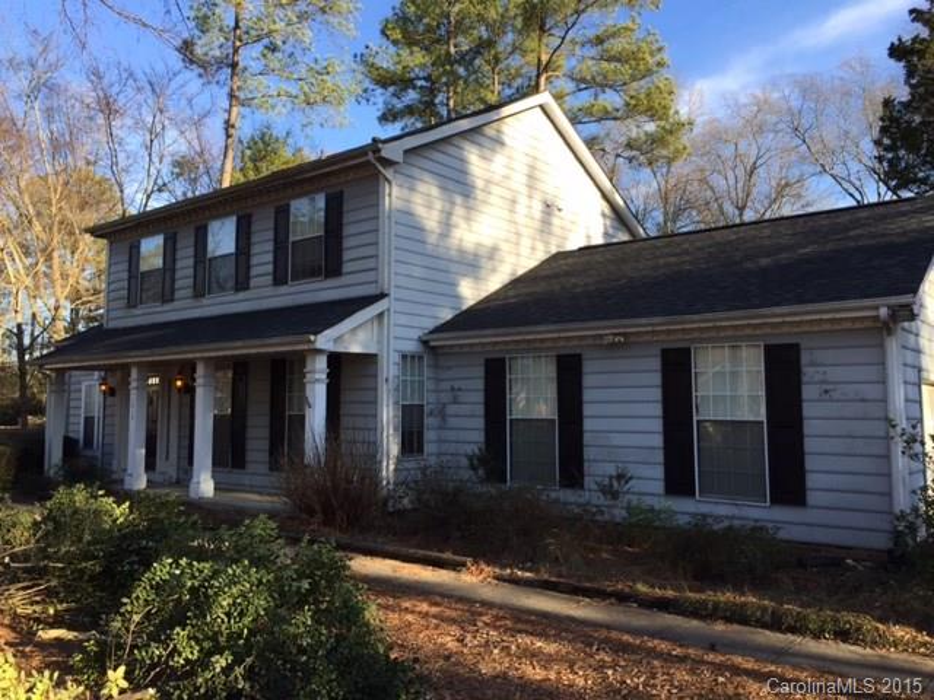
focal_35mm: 29
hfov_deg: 61.7
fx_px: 782
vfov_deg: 48.2
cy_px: 350
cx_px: 467
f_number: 2.2
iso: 32
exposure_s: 1/527
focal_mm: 4.15
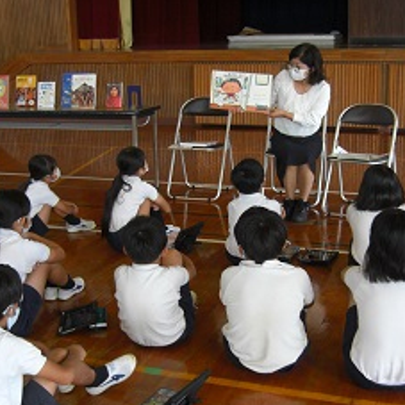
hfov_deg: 31.6
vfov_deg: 31.6
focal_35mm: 54
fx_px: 715
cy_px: 234
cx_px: 219
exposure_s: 1/80
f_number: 2.8
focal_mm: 7.9
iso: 200
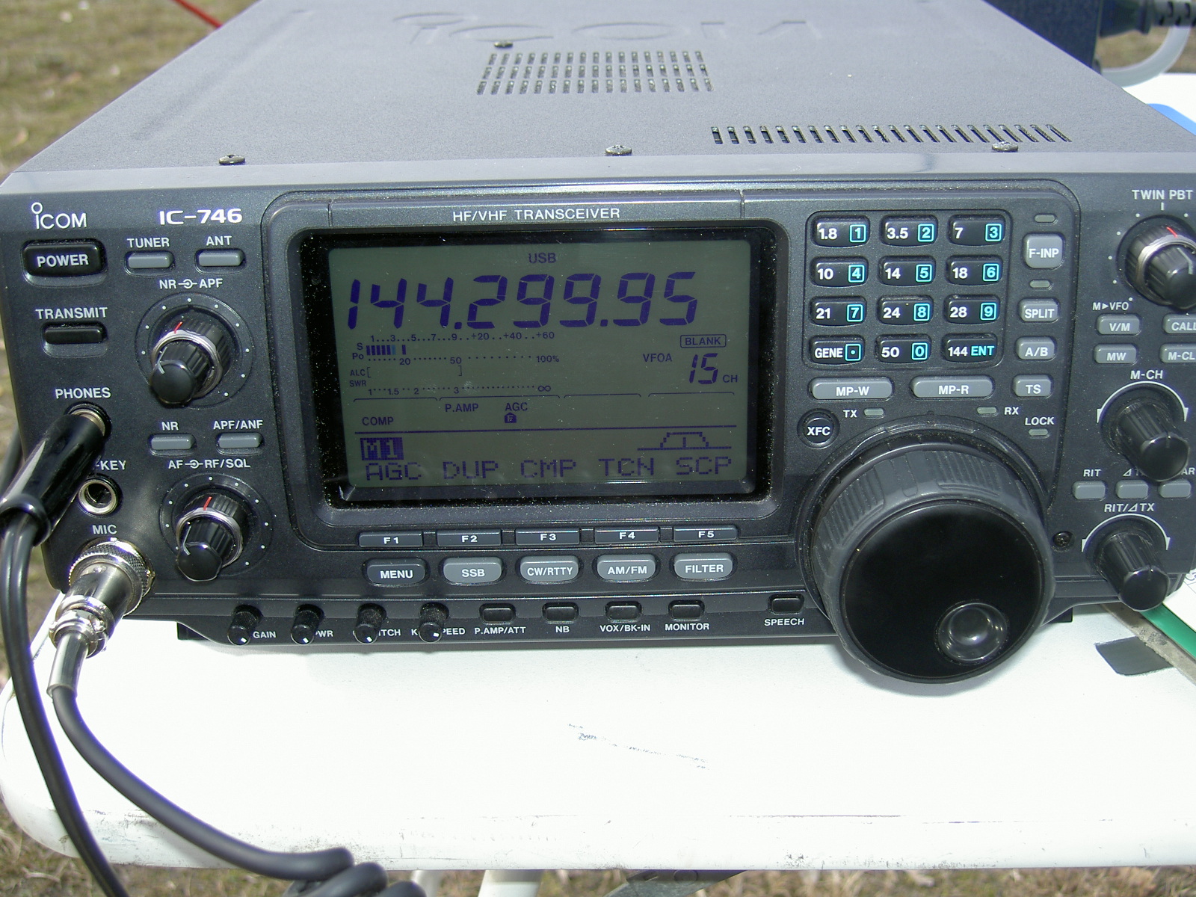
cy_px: 448
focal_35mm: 44
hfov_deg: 42.9
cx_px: 598
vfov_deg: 32.9
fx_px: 1520
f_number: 2.9
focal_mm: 9
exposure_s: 1/196
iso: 100
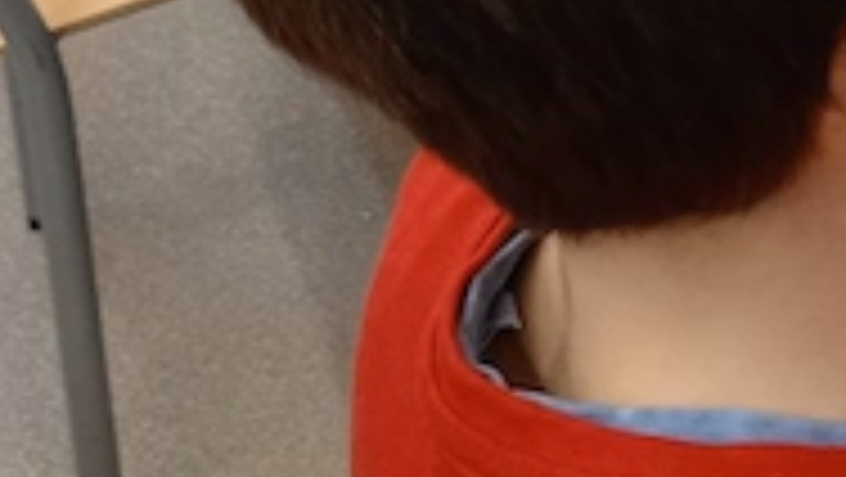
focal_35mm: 116
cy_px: 22
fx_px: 2604
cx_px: 1544
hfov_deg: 15.7
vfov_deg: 10.4
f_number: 2
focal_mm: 4.6
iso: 320
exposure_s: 1/33
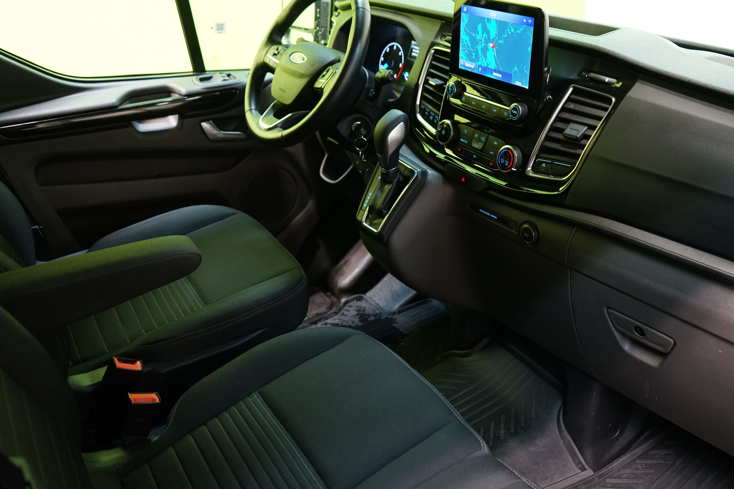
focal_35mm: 32
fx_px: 652
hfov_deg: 58.5
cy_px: 232
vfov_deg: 41.1
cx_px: 416
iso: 1600
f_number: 3.5
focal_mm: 28
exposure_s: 1/30
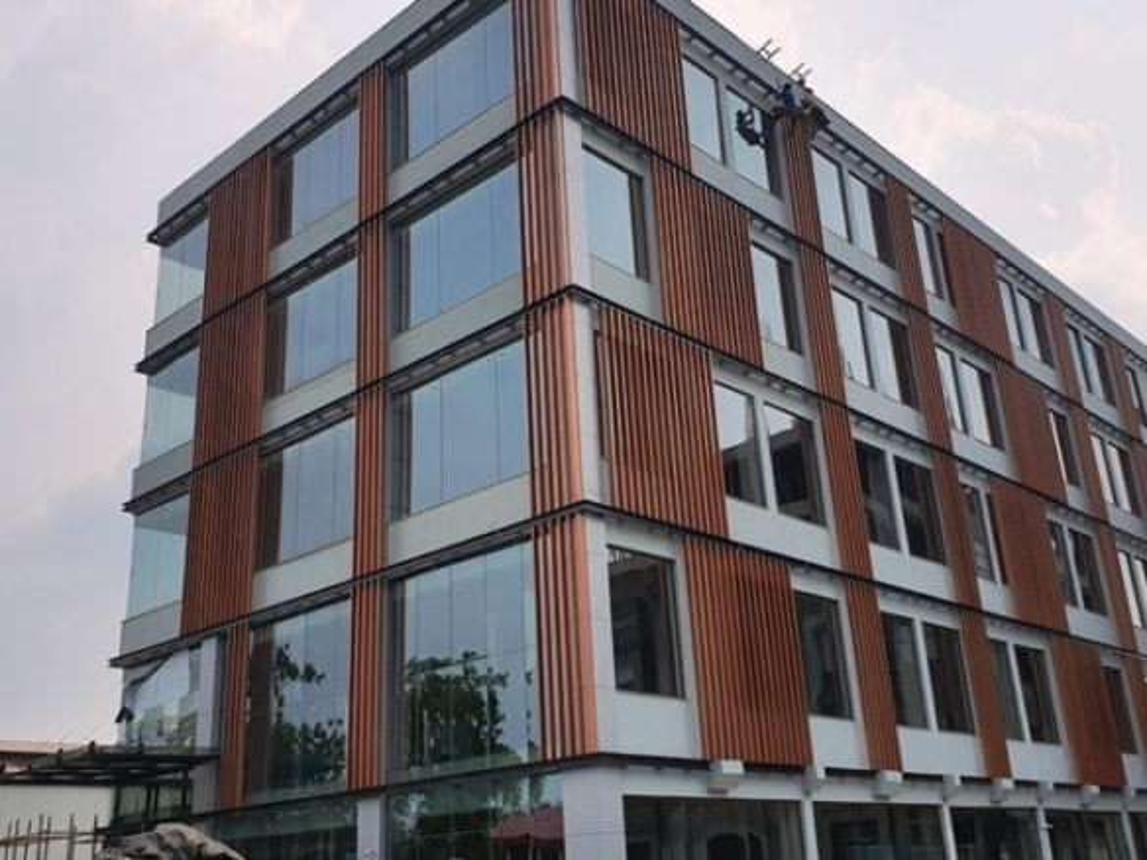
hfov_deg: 67.3
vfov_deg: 53.1
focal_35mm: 26
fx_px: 862
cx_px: 574
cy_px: 430
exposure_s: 1/3528
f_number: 2.4
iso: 50
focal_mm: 4.32
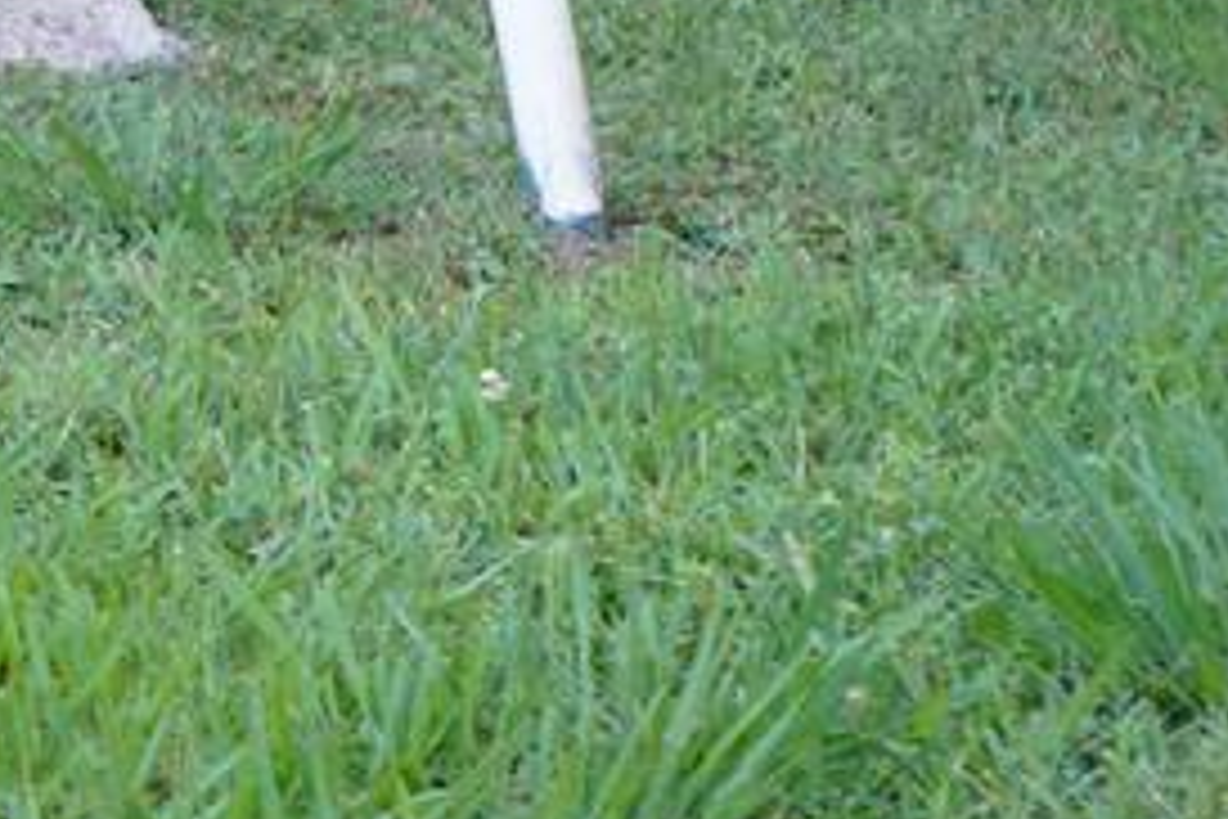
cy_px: -1307
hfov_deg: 6.2
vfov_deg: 4.5
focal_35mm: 300
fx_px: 10233
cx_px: -2721
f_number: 4
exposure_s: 1/40
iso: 125
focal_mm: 40
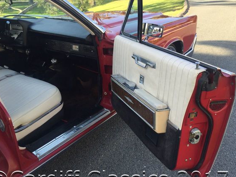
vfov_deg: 43.0
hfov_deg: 55.3
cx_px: 109
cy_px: 91
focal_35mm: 33
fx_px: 225
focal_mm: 4.15
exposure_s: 1/324
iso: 32
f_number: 2.2
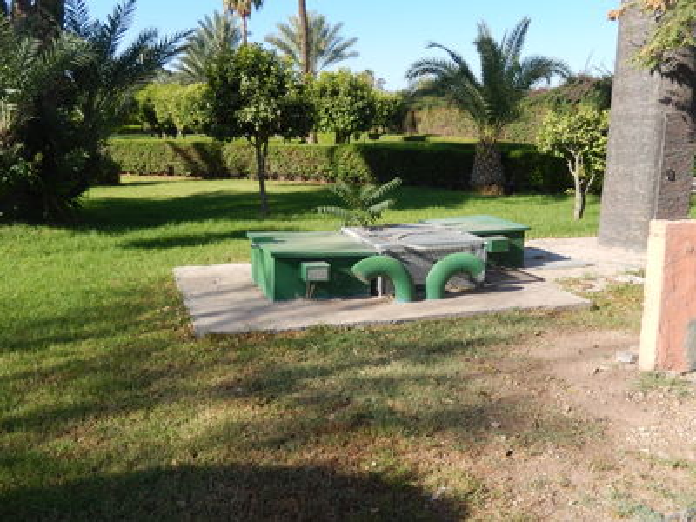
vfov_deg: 44.2
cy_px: 261
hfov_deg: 56.8
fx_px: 643
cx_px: 348
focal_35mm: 32
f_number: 3.8
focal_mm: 5.7
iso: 125
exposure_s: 1/640
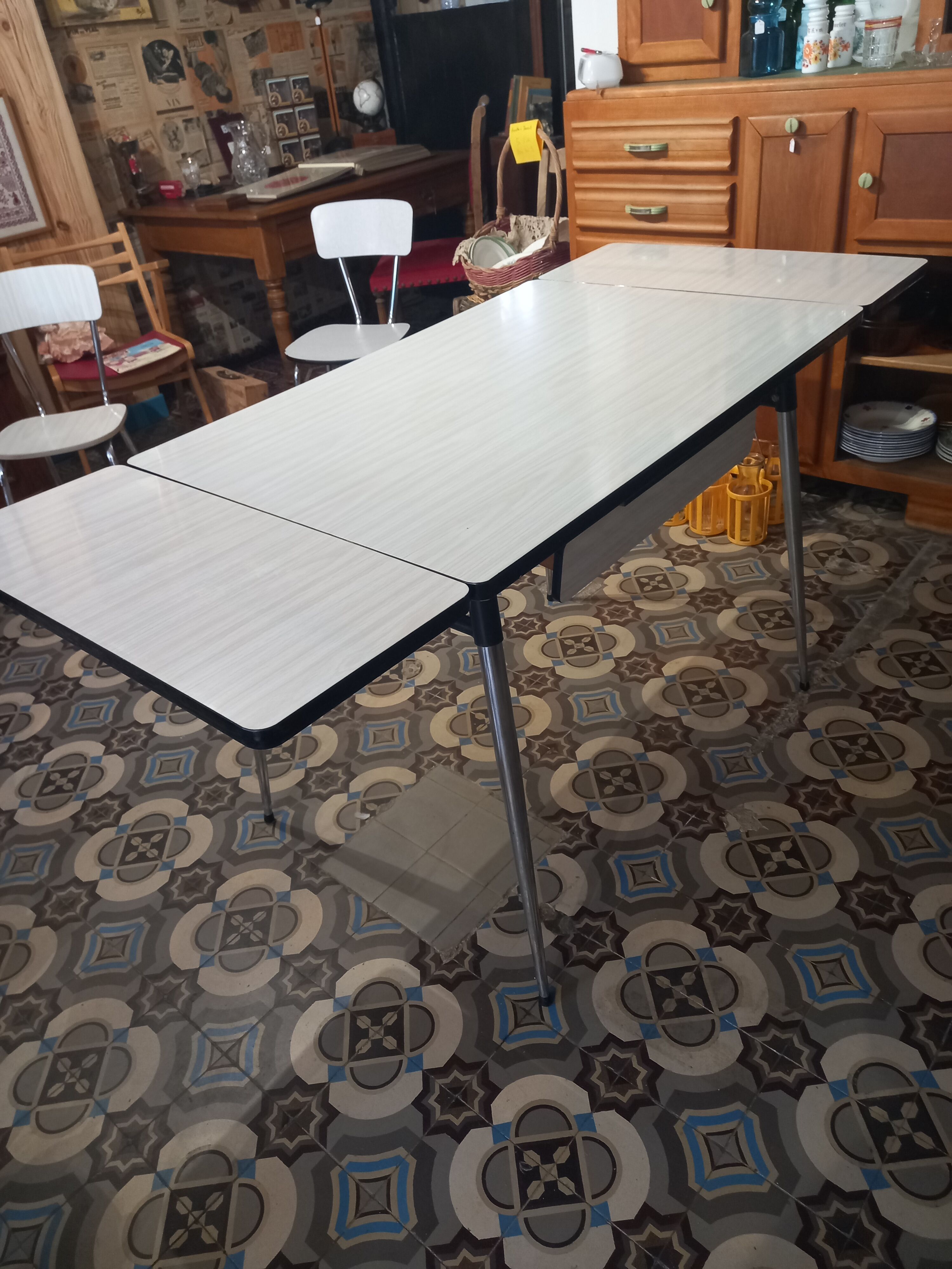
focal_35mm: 25
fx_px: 917
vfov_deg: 69.4
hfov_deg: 54.9
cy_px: 634
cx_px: 476
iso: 320
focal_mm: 4.6
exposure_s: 1/24
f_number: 2
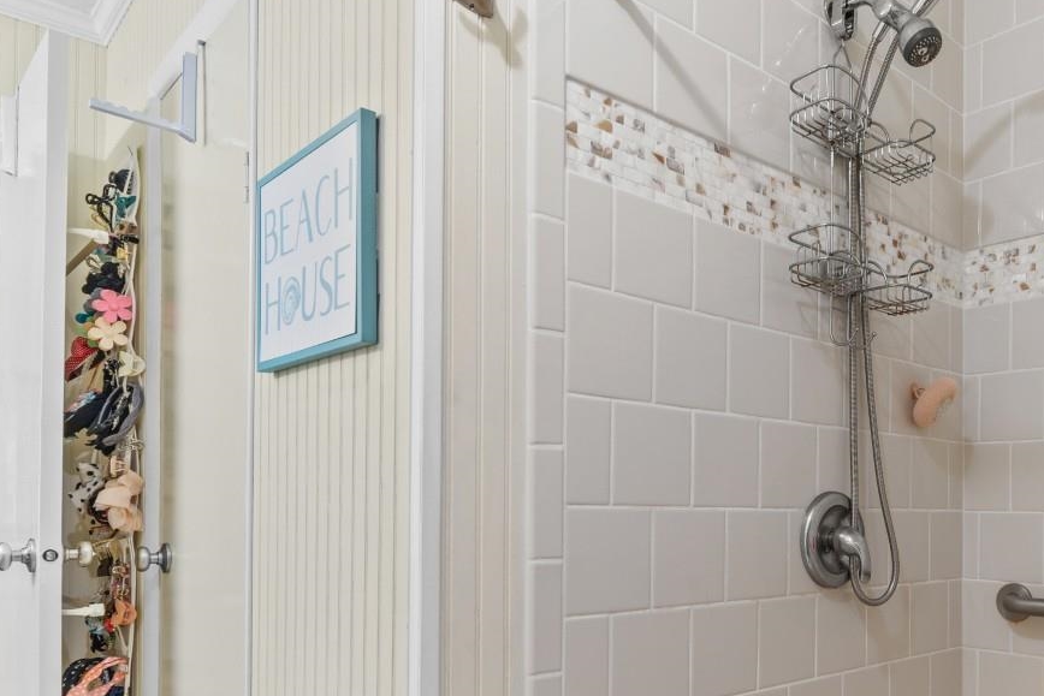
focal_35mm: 28
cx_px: 755
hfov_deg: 62.5
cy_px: 499
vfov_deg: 45.2
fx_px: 812
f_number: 4.5
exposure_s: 1/2
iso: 100
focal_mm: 10
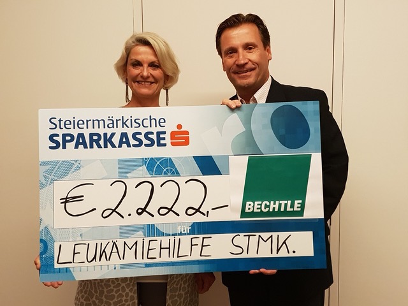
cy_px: 153
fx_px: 306
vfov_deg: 53.1
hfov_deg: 67.3
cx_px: 204
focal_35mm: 26
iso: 320
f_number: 1.5
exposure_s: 1/50
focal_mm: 4.3
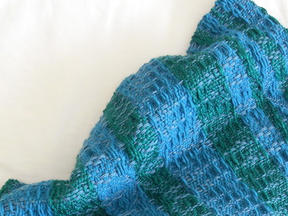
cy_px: 200
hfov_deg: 37.1
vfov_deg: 27.4
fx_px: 424
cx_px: 191
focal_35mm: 51
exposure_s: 1/30
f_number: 3.4
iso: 220
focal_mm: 4.7
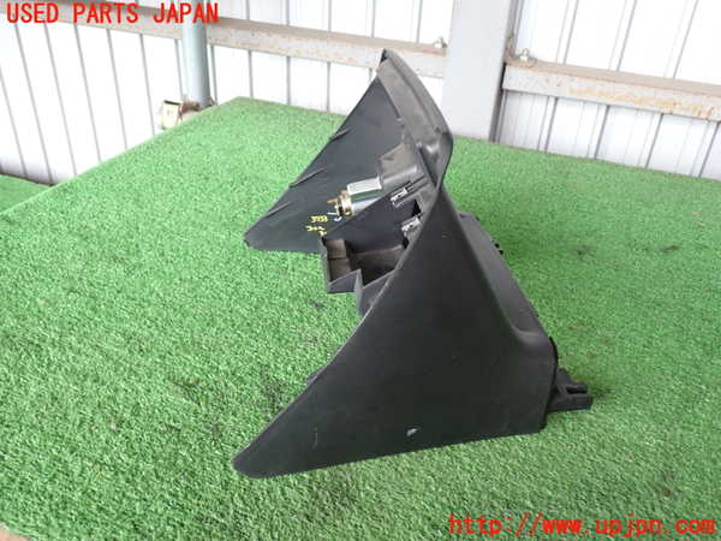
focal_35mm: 30
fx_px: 625
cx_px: 360
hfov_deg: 60.0
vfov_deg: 46.8
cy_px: 270
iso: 200
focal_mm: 5.4
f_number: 2.3
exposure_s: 1/50
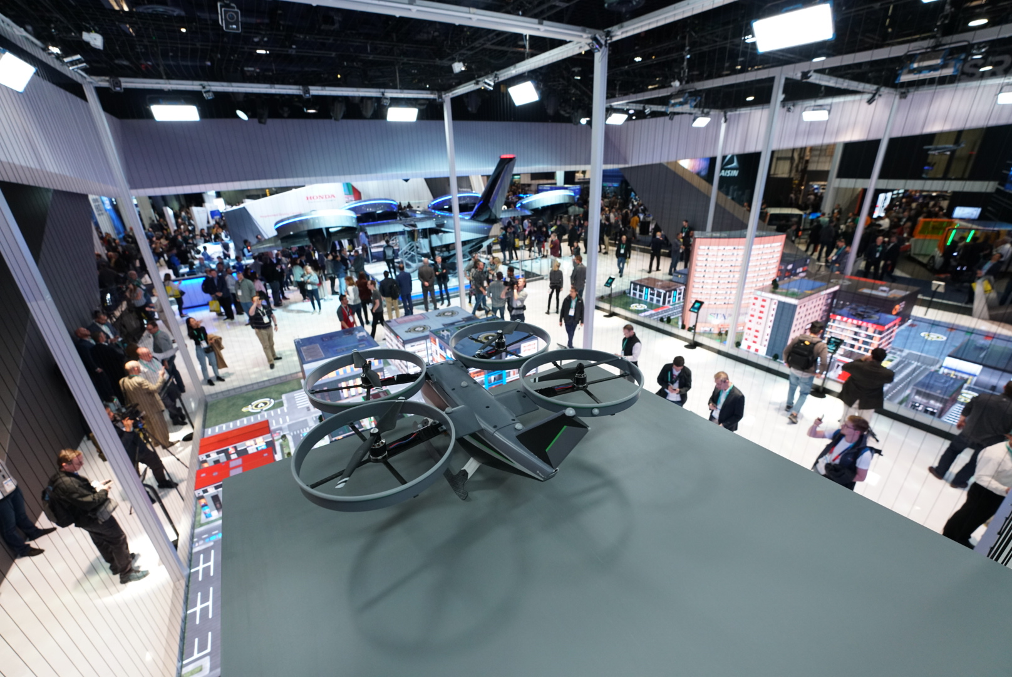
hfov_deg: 104.2
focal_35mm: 14
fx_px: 394
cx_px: 506
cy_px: 338
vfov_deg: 81.3
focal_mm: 14
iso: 1600
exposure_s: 1/200
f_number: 4.5
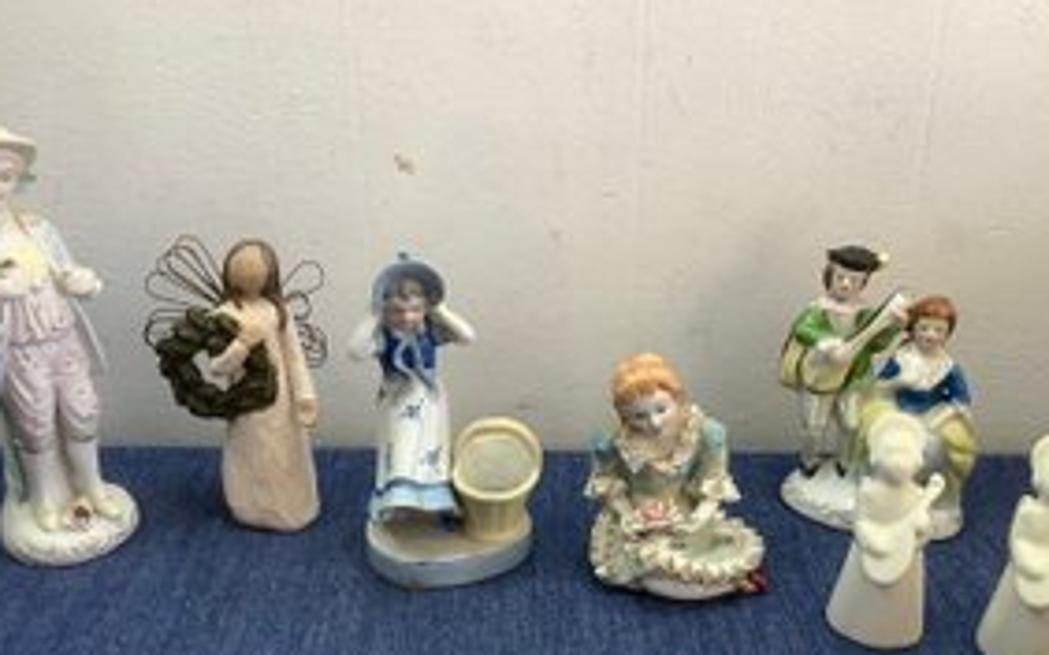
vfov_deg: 31.8
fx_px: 1143
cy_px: 415
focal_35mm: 40
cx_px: 526
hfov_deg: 49.3
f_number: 2.4
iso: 50
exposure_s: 1/50
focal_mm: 3.3
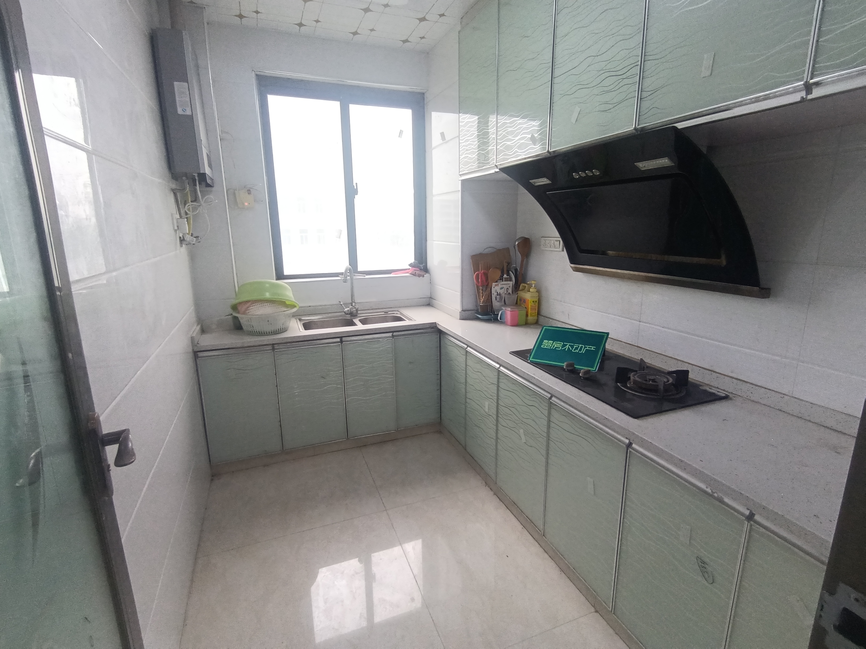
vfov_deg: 74.7
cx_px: 433
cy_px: 324
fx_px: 425
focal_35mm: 17
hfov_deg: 91.0
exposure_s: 1/33.3
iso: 239
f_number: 2.4
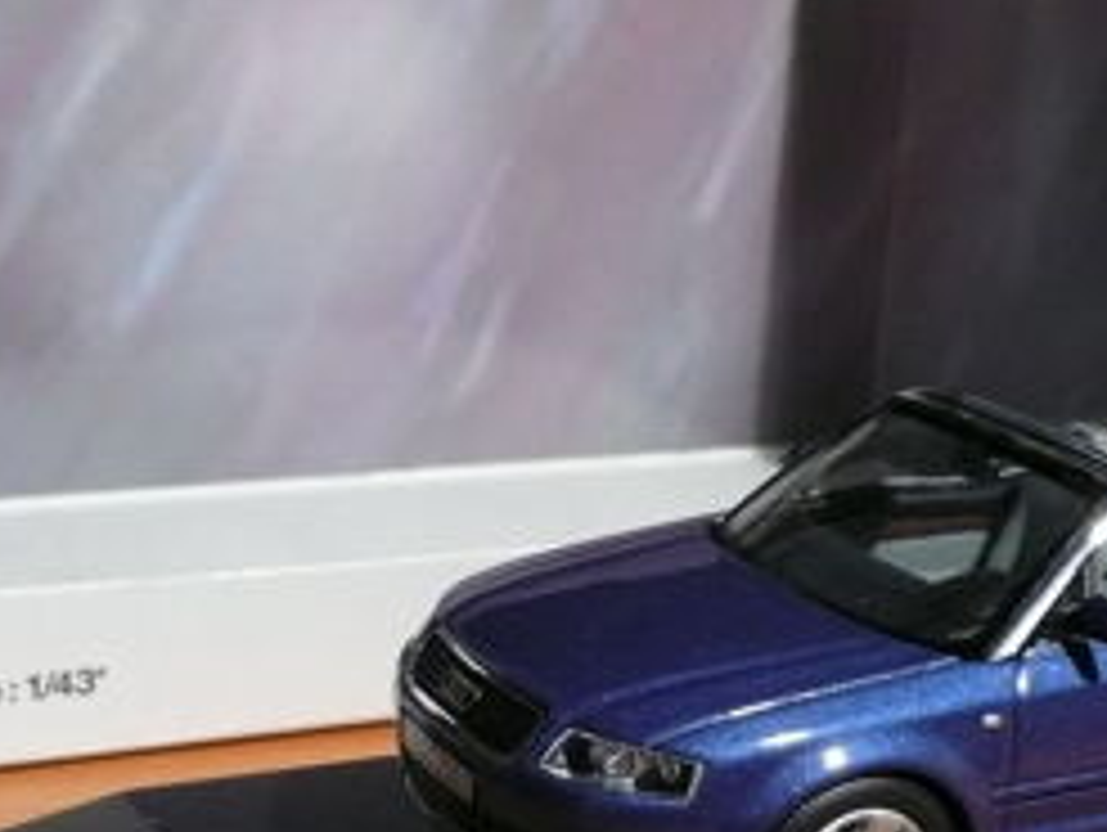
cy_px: 616
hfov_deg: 26.2
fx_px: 2369
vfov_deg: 19.8
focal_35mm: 74
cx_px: 675
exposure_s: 1/60
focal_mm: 6.2
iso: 400
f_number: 3.8
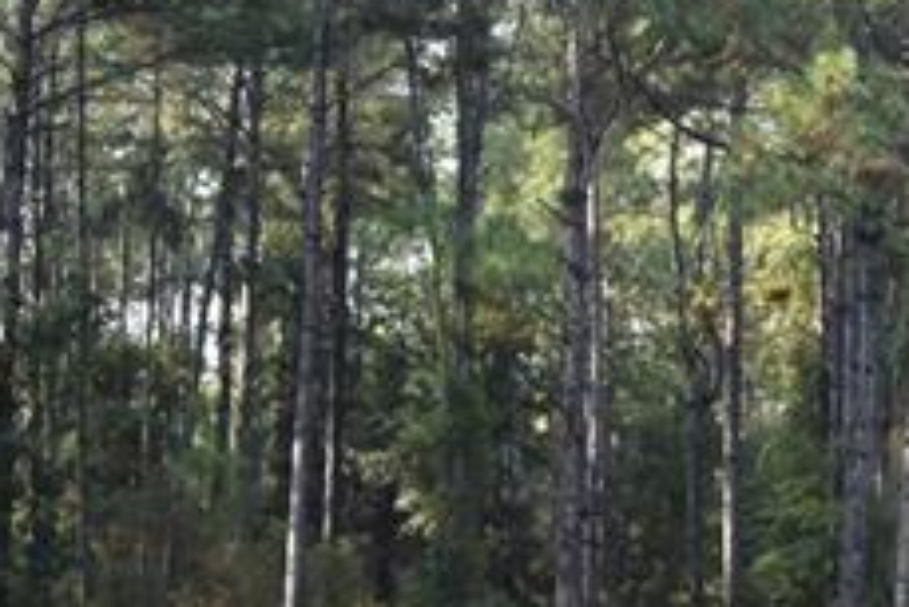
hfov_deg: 13.2
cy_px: 470
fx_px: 3840
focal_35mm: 152
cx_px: 1056
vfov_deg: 9.0
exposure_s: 1/400
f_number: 10
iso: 1250
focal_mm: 34
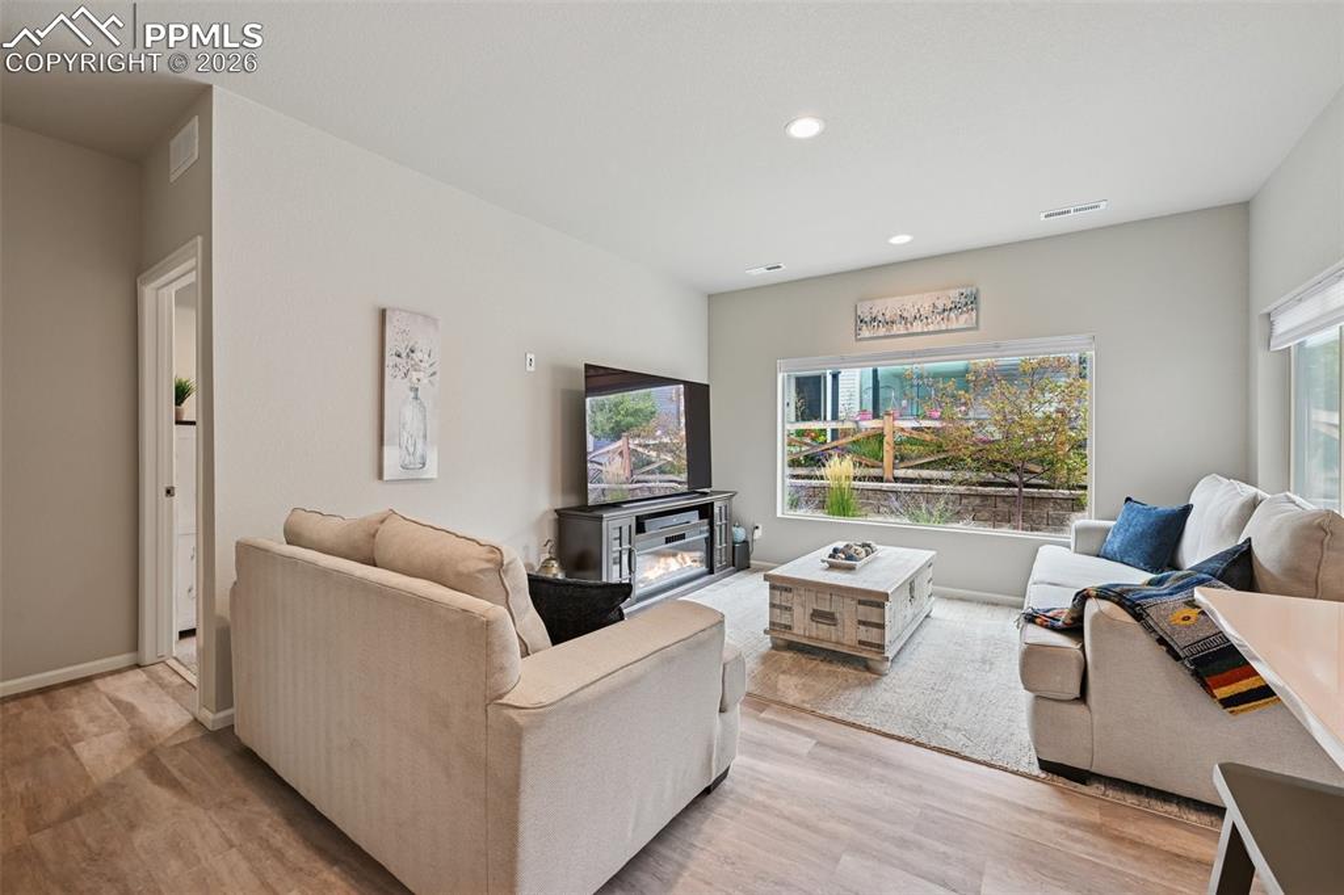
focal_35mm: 15
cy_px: 448
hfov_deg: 100.4
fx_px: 560
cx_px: 672
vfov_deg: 77.3
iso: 100
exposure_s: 1/2
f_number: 11
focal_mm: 15
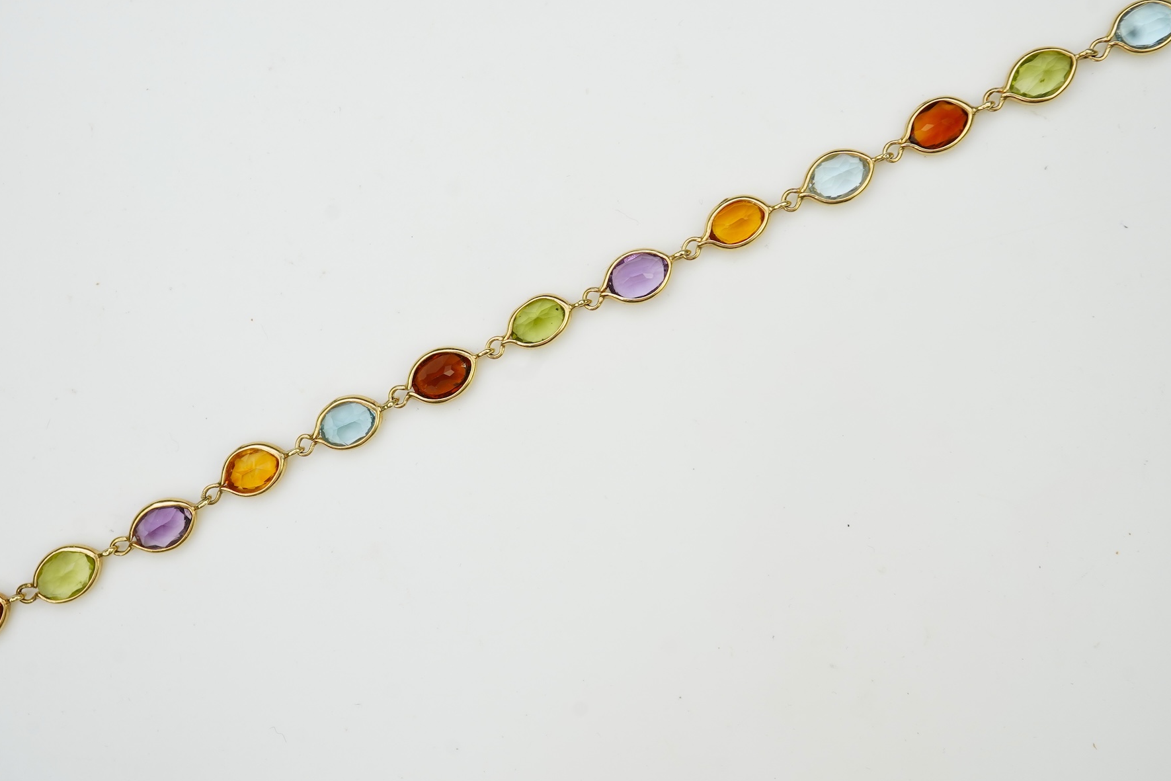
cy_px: 366
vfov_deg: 27.0
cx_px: 557
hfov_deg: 39.6
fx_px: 1626
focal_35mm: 50
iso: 400
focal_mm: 30
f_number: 18
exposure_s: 1/20
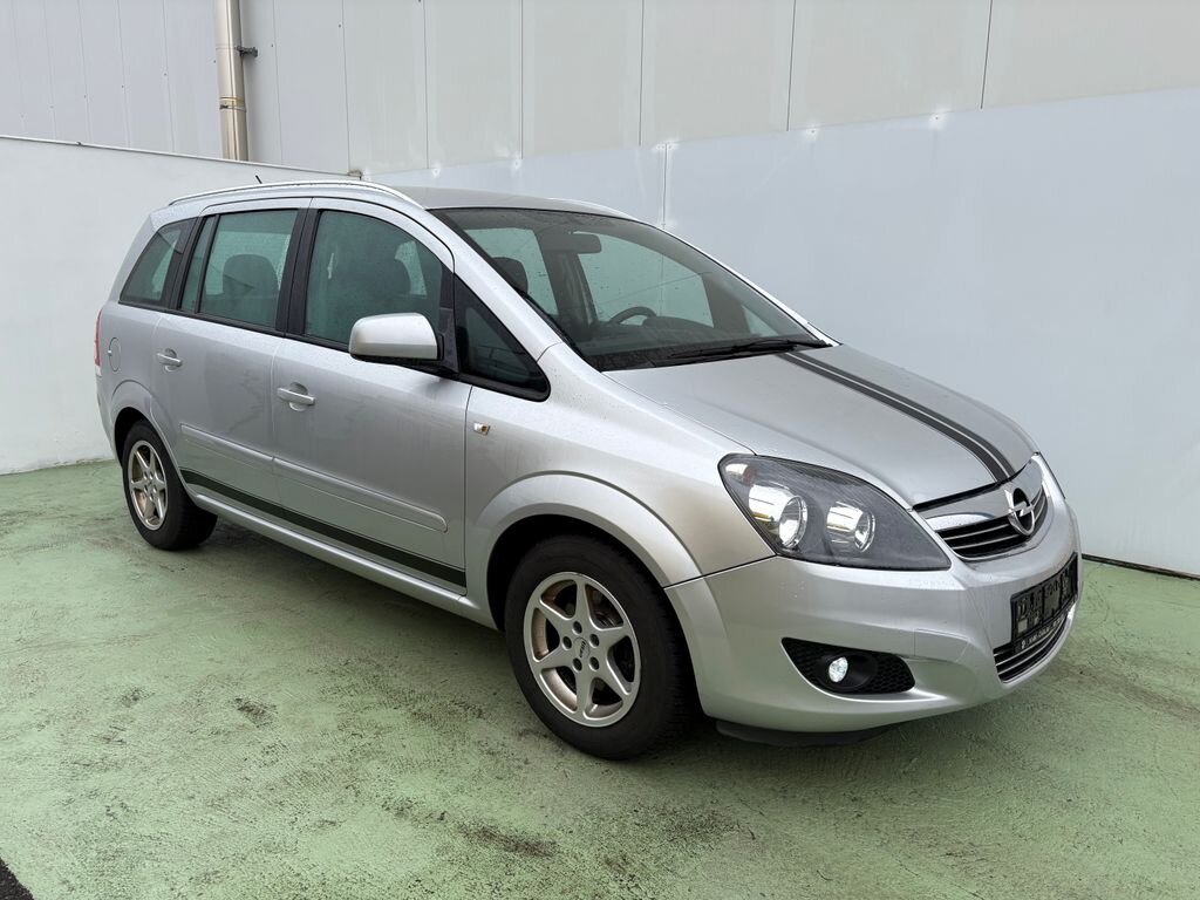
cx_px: 600
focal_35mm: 26
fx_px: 901
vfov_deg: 53.1
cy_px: 450
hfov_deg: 67.3
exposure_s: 1/716
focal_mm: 5.96
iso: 50
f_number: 1.6
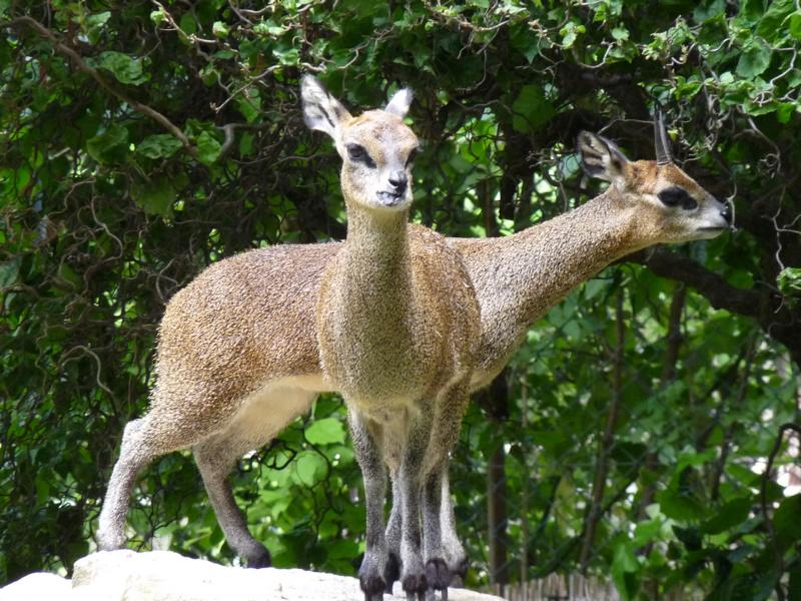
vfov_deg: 3.6
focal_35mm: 416
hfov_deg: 4.8
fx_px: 9626
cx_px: 400
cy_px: 300
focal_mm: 52.7
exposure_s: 1/160
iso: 320
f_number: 3.7
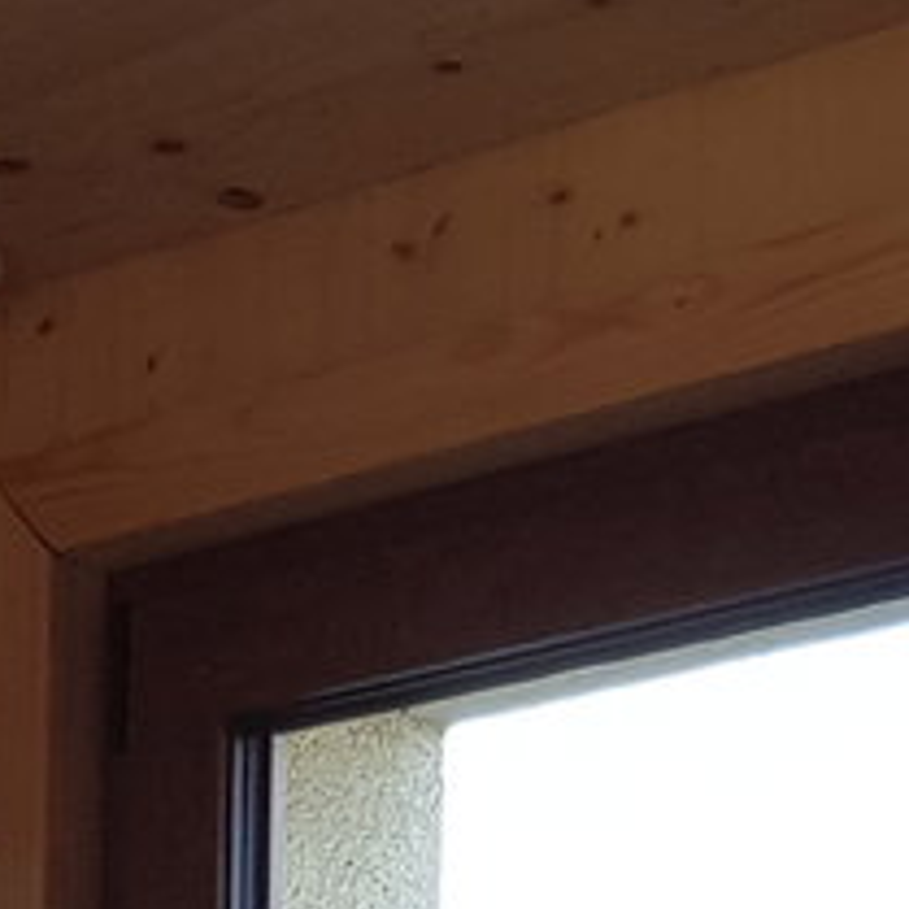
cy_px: 2292
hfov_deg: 9.9
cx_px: 357
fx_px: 5229
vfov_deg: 8.9
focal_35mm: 176
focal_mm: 4.2
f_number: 1.7
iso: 40
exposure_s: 1/132
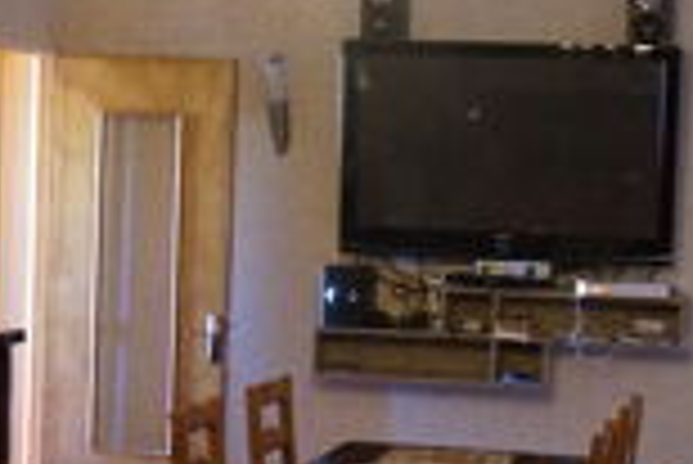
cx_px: 396
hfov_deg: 19.8
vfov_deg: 13.3
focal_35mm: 103
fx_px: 1985
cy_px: 347
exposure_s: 1/30
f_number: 4
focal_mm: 22
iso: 3200
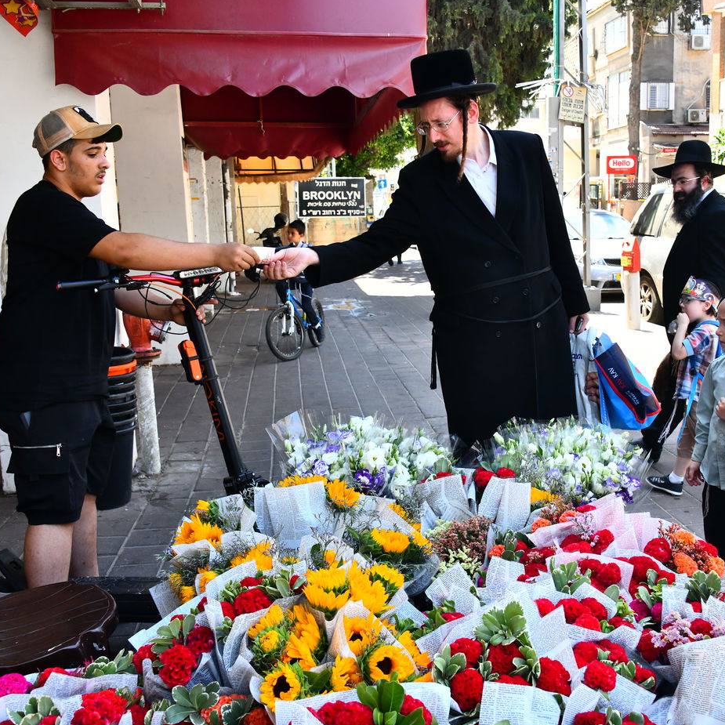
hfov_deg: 45.9
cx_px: 417
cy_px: 362
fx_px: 853
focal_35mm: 36
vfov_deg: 46.0
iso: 800
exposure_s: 1/320
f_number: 6.3
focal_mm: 28
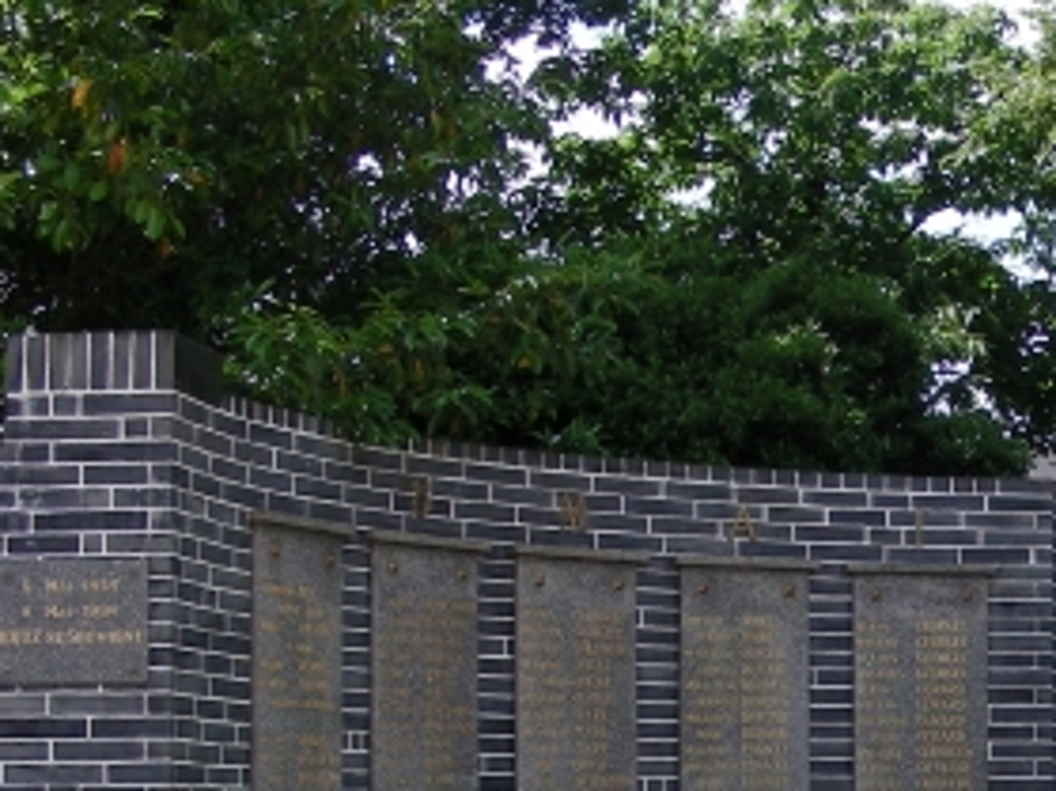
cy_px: 889
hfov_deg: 20.3
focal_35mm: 93
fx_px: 2836
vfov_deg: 15.4
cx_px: 1094
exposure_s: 1/286
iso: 50
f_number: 4
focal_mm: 6.3
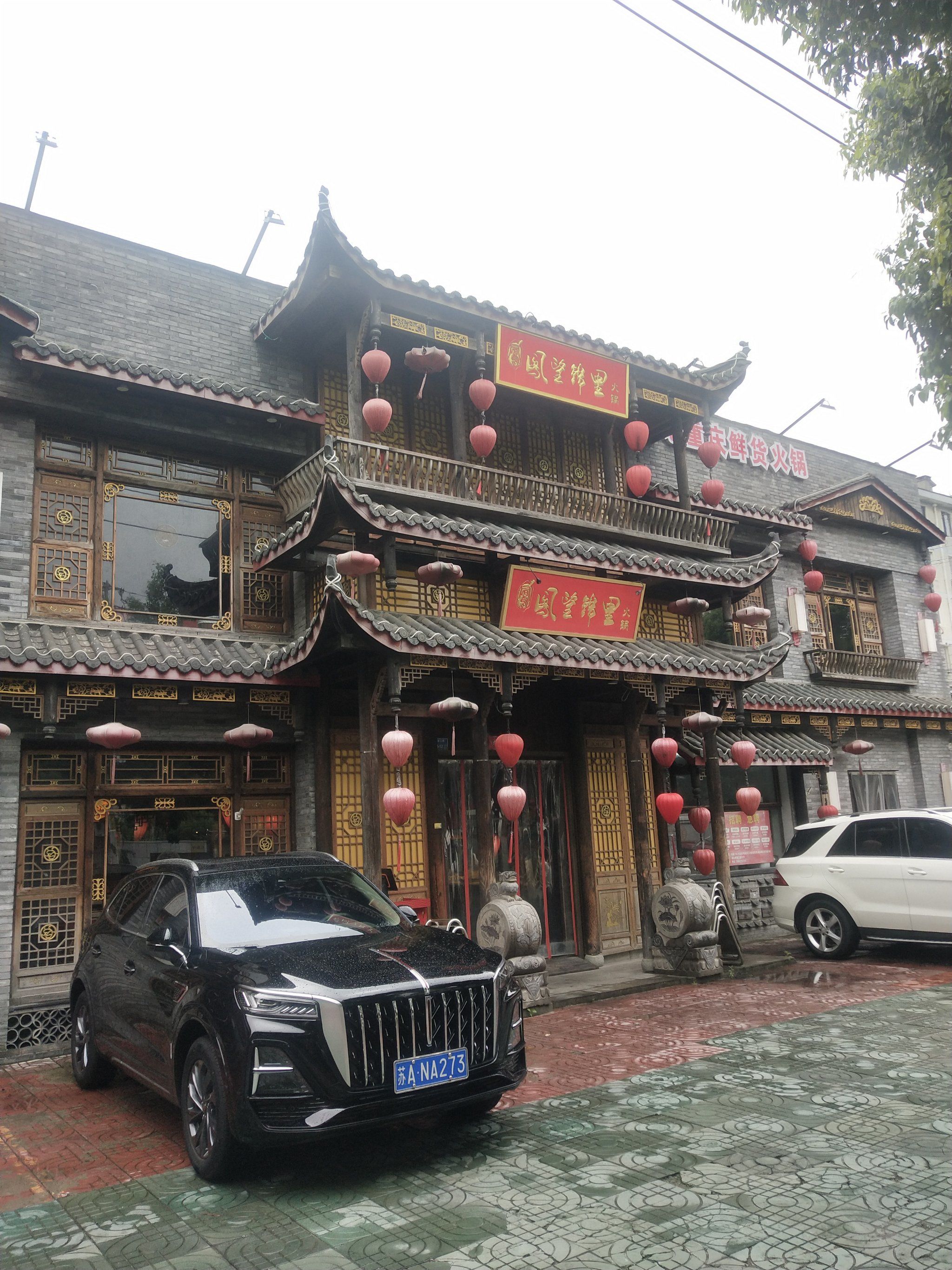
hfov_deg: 46.8
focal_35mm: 30
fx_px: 1100
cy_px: 635
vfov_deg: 60.0
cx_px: 476
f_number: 1.8
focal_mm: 3.95
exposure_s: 1/417
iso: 108
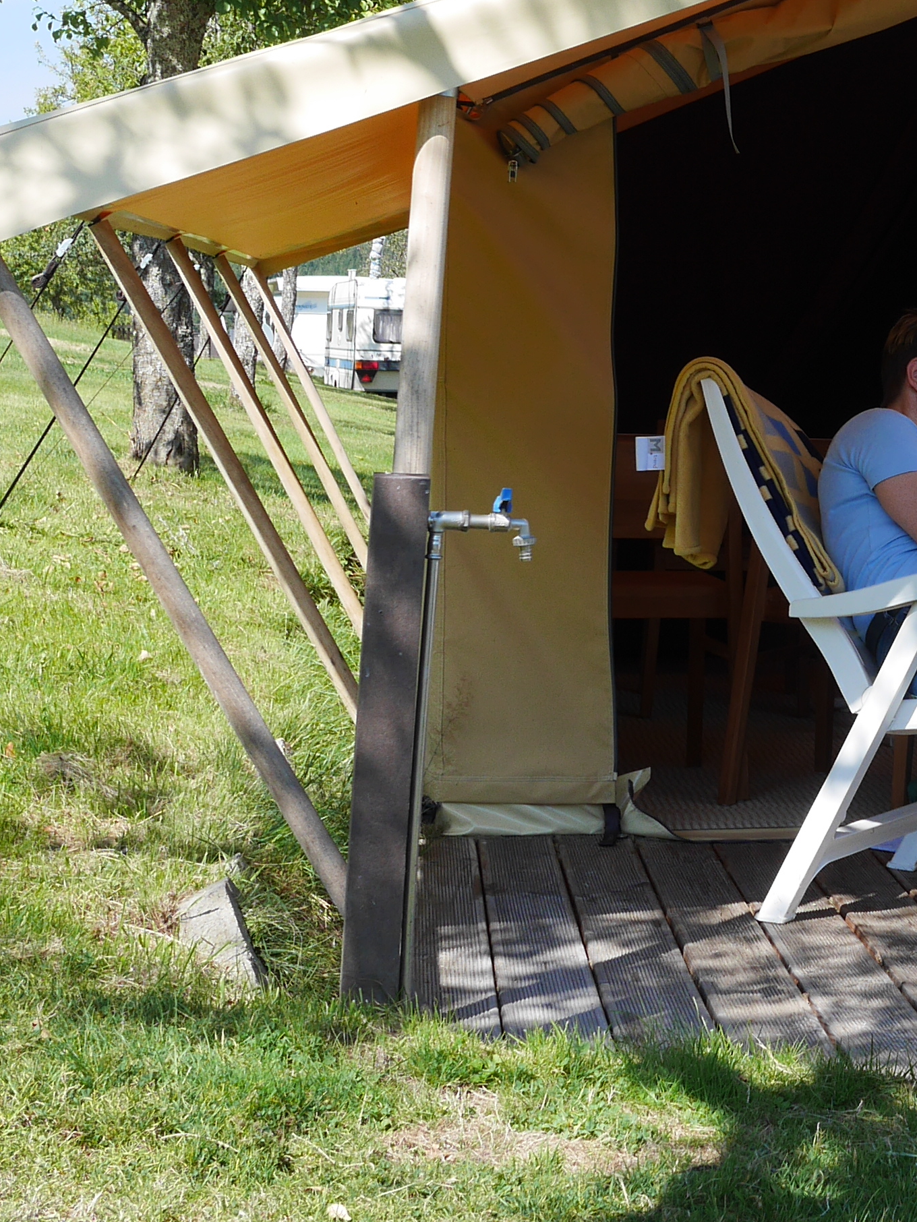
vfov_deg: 25.2
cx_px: 1162
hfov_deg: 18.2
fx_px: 2684
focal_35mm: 76
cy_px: 241
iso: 200
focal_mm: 15
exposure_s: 1/500
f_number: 5
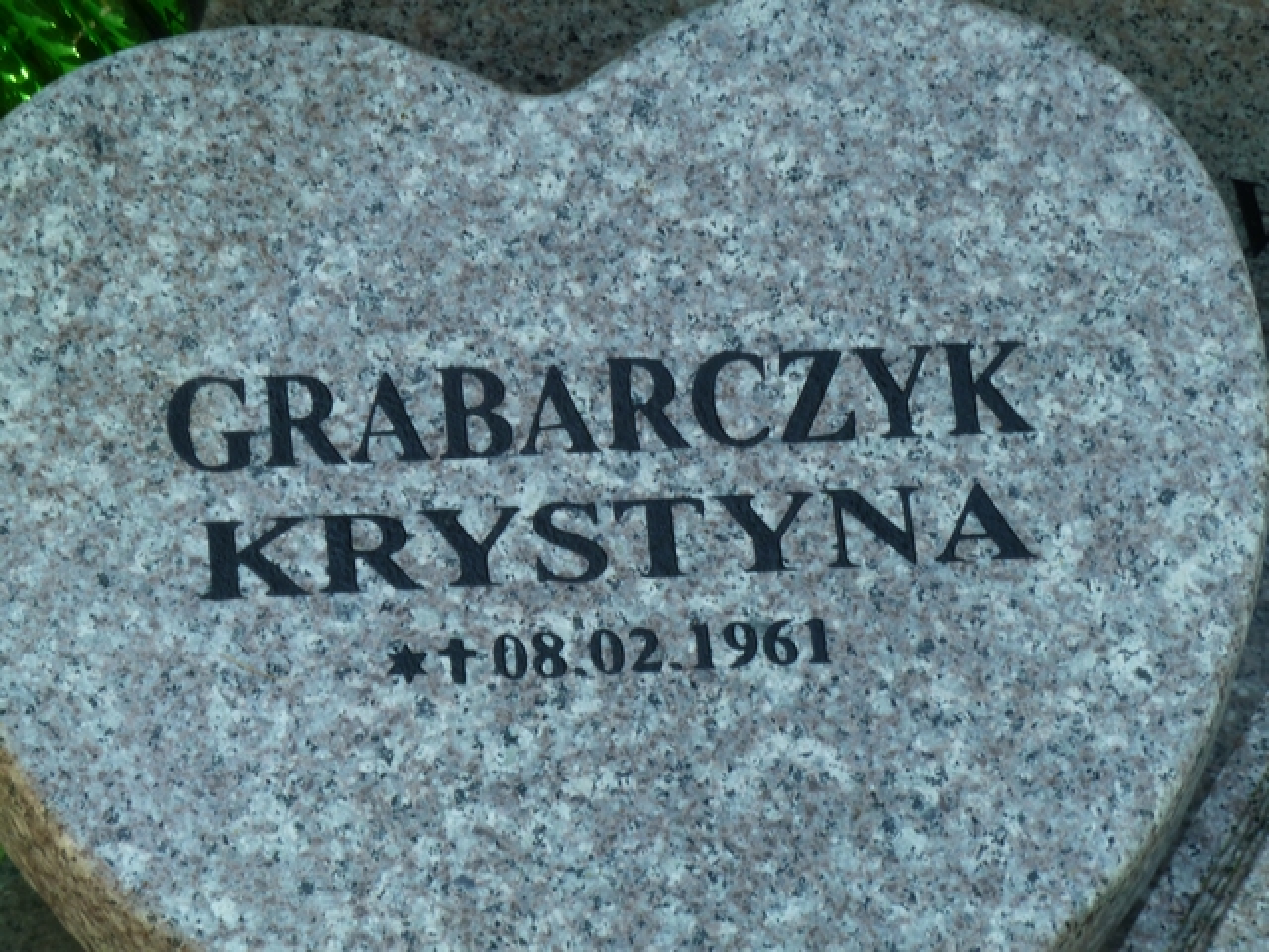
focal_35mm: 169
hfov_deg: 11.7
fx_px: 6195
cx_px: 634
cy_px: 476
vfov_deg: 8.8
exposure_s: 1/60
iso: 100
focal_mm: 27.8
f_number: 4.5
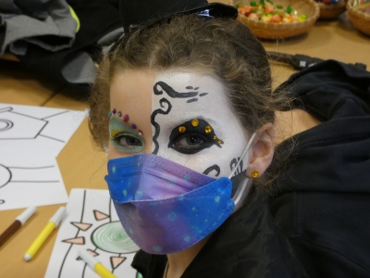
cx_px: 185
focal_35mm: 93
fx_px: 994
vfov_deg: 15.9
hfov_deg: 21.1
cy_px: 139
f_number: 4.7
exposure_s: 1/80
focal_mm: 16.6
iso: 800
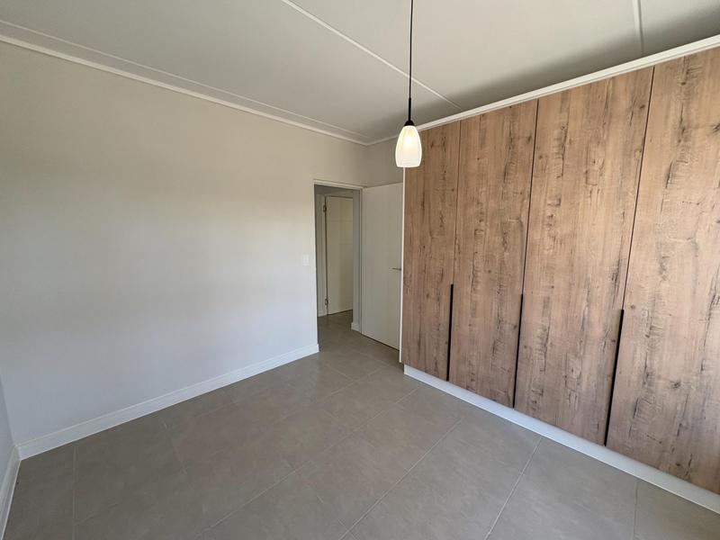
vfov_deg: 85.7
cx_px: 360
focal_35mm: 14
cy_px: 270
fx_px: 291
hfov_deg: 102.1
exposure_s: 1/99
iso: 80
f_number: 2.2
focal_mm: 2.22
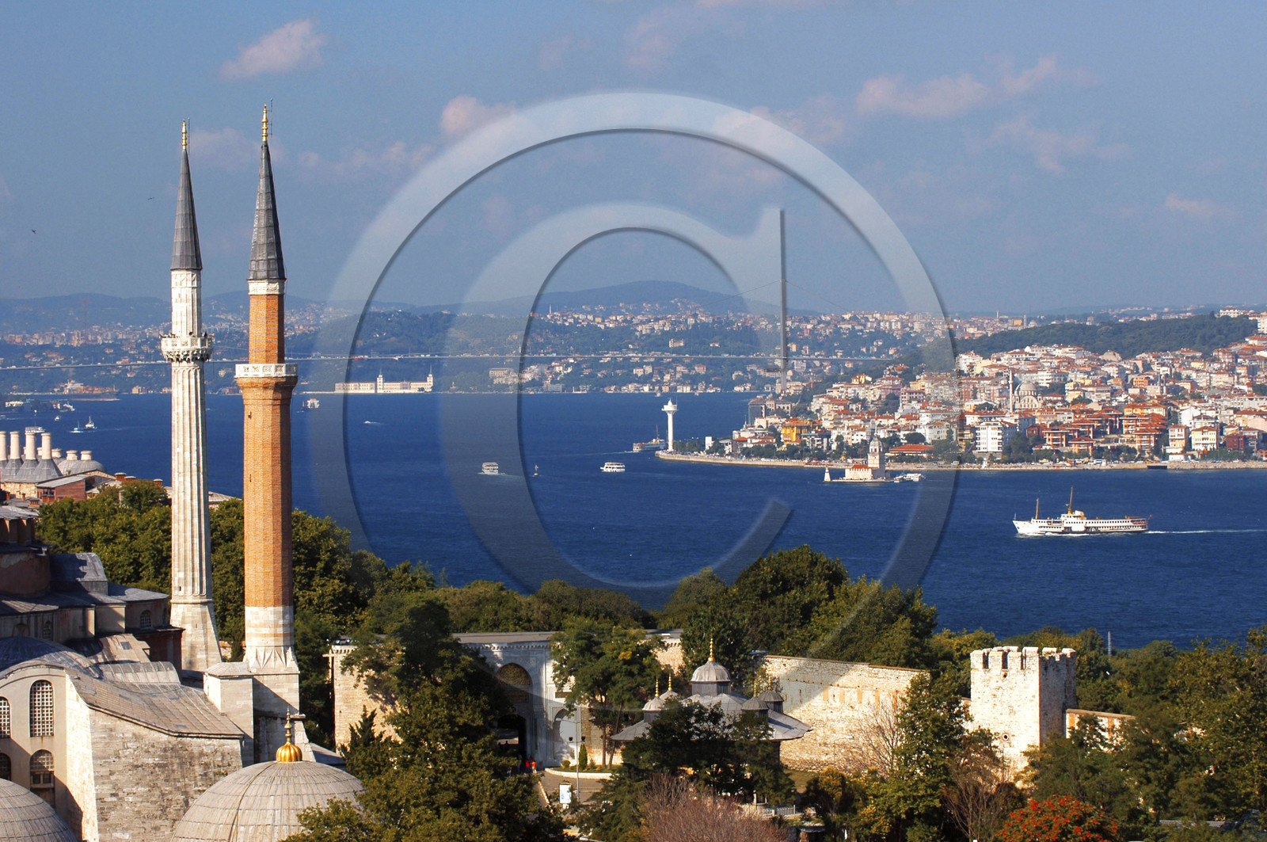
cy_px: 421
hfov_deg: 15.2
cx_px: 634
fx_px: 4746
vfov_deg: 10.1
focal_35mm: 135
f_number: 6.3
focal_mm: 90
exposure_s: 1/250
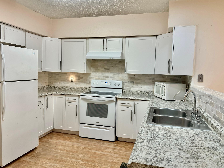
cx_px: 113
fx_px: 168
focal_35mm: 26
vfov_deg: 53.1
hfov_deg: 67.3
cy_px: 81
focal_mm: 6.76
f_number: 1.78
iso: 200
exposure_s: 1/120
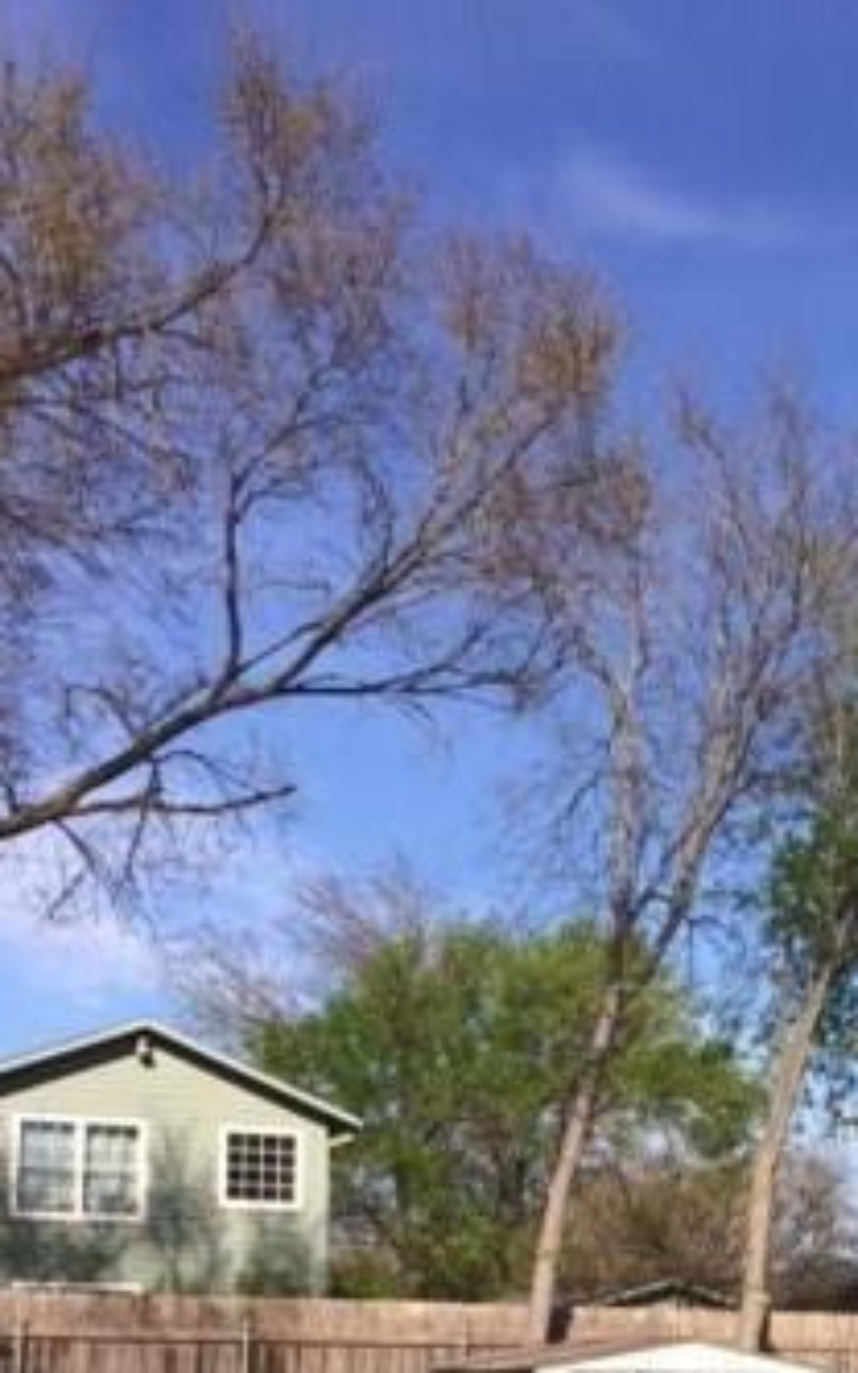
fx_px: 2208
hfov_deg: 21.0
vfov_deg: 32.7
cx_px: 924
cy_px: 1249
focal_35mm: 59
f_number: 2.2
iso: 32
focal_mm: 4.15
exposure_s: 1/2283
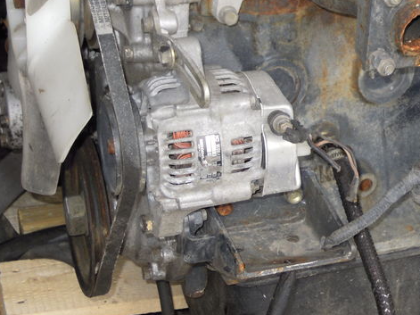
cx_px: 323
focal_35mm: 87
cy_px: 37
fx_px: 1055
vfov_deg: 16.8
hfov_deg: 22.3
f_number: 3.2
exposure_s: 1/50
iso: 125
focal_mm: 7.3
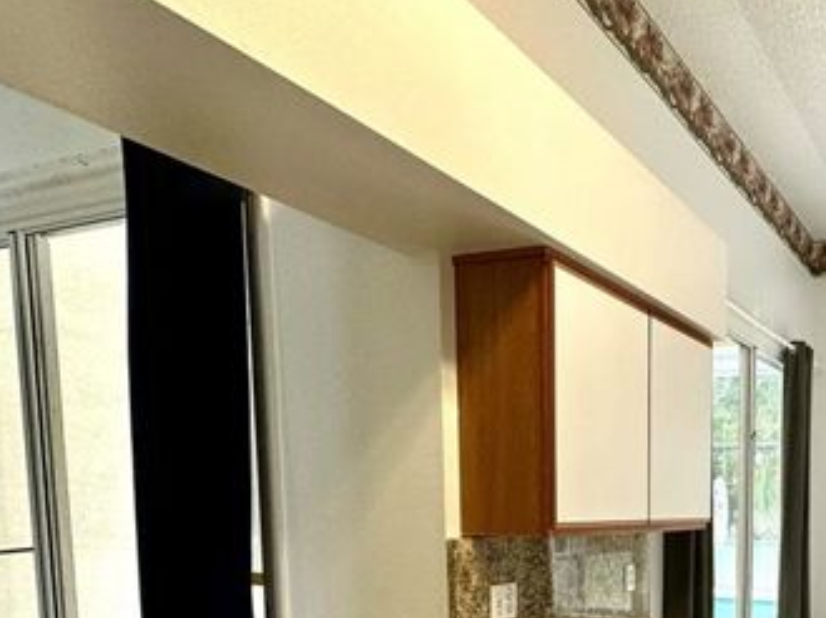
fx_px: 715
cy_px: 570
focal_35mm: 30
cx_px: 754
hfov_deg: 52.2
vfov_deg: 42.4
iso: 125
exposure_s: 1/120
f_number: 2.2
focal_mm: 2.22
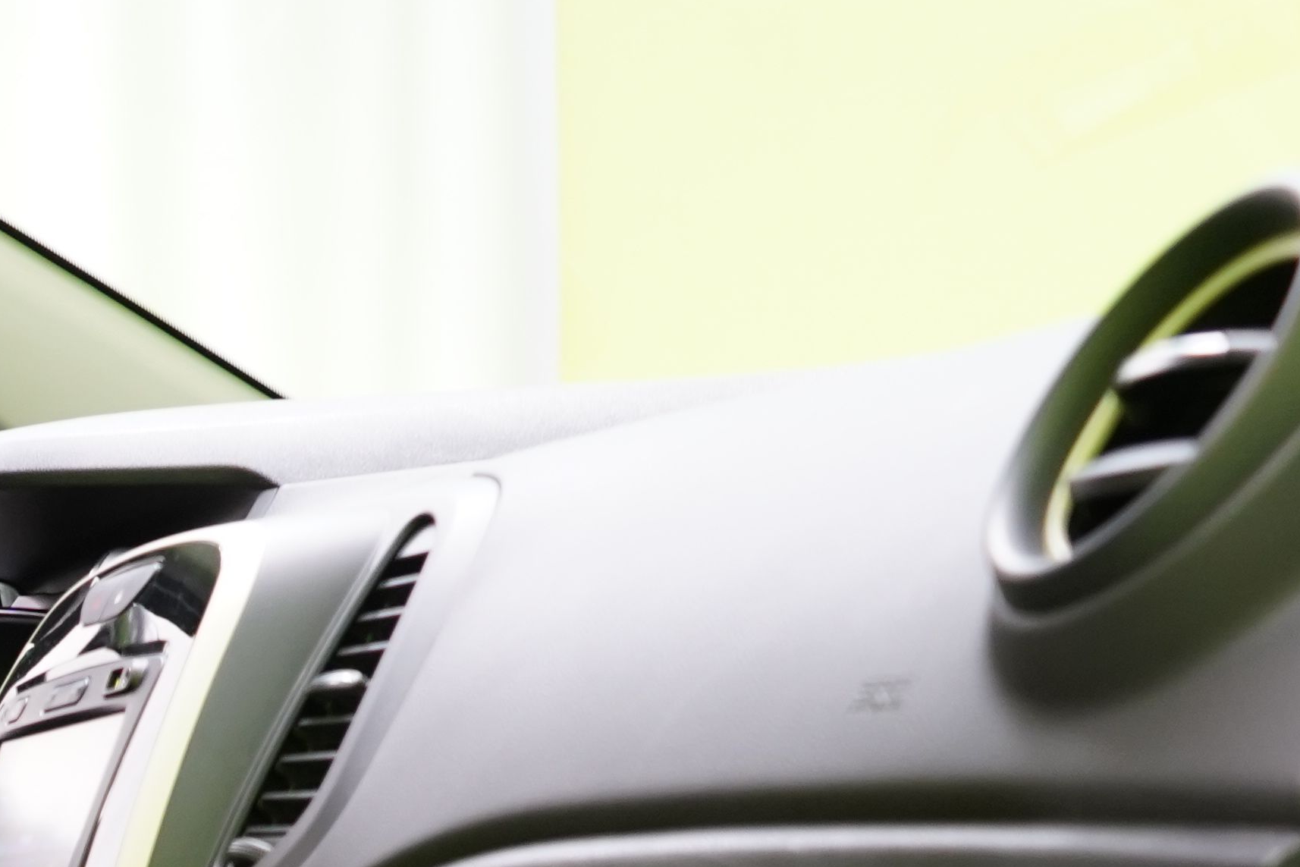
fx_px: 3539
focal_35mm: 98
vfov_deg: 12.8
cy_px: 1513
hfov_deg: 18.5
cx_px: -633
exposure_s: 1/20
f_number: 5
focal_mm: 28
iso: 1600
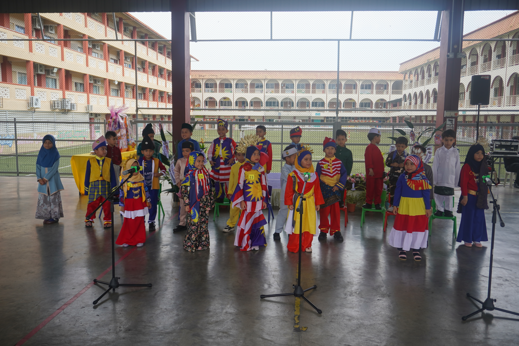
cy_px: 173
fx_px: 432
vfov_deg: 43.6
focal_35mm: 30
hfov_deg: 61.9
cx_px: 260
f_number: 4
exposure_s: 1/100
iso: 100
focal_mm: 20
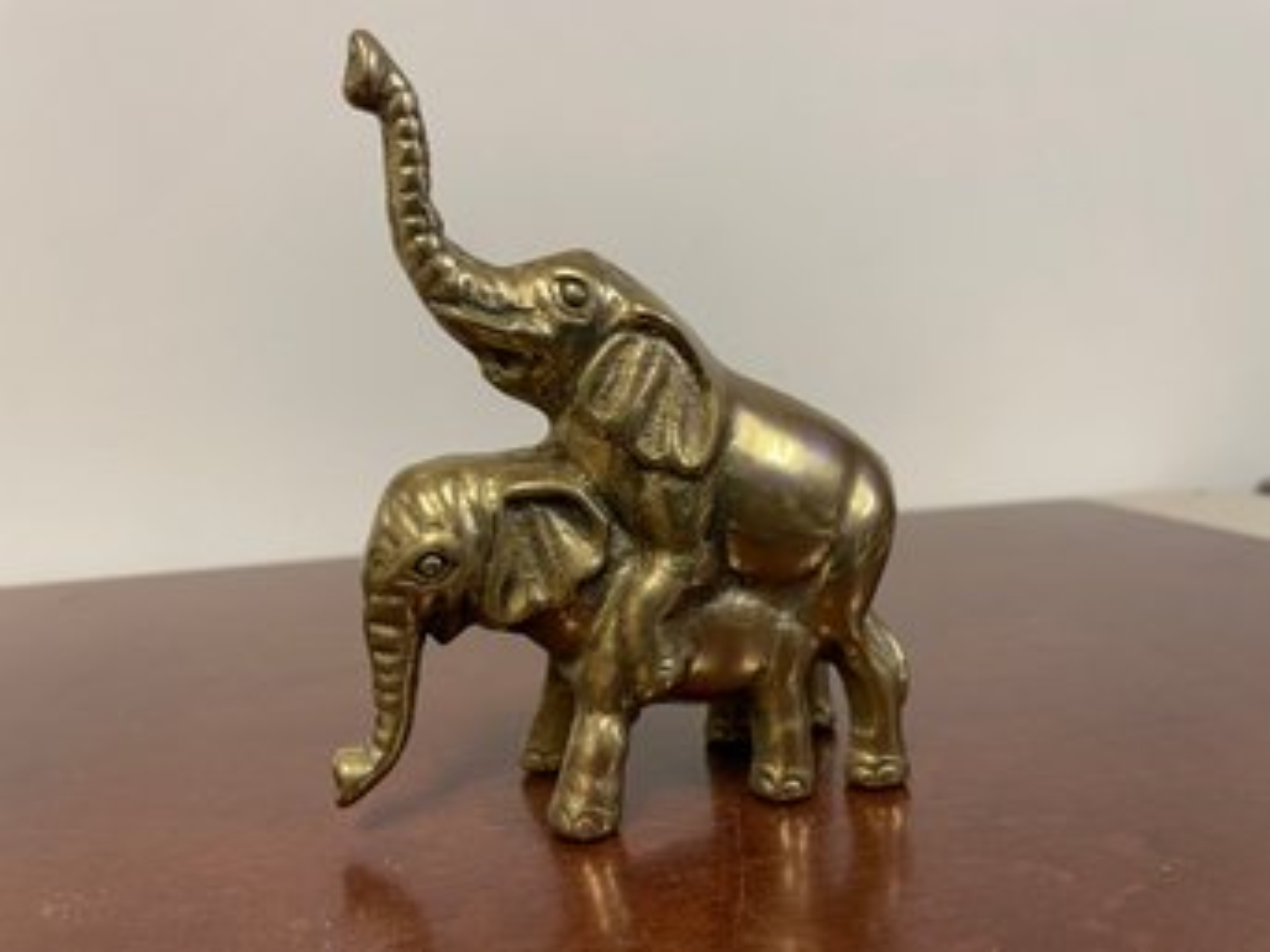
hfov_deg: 67.3
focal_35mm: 26
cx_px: 635
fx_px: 954
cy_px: 476
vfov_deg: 53.0
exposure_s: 1/60
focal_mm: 4.2
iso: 100
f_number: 1.6
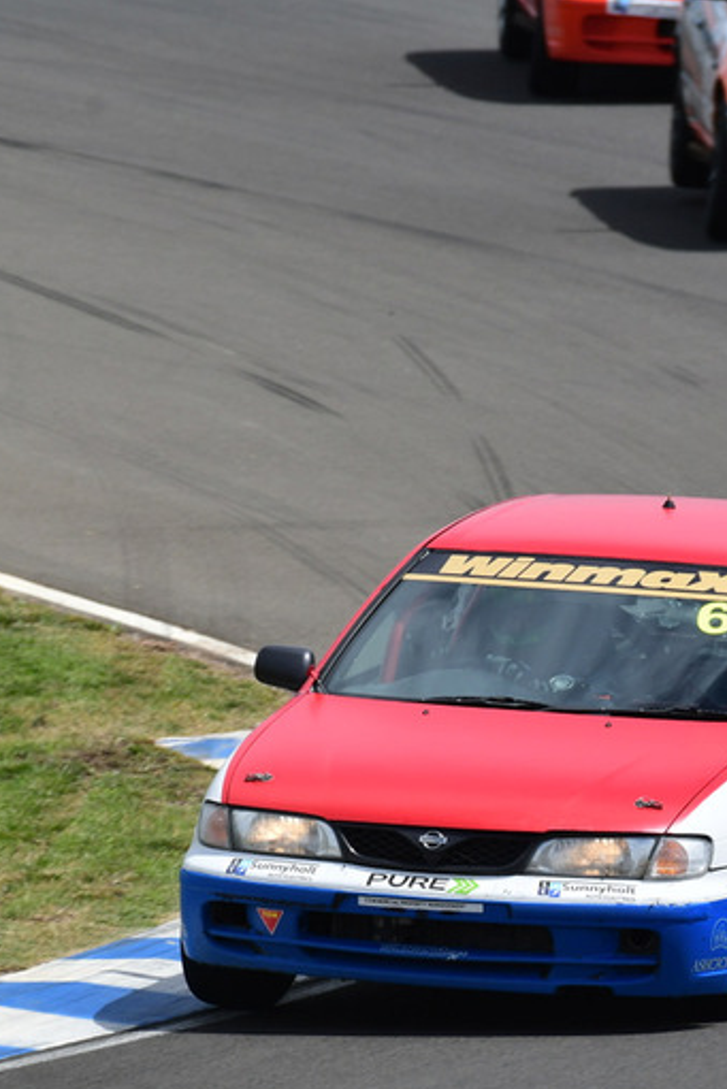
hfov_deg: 1.2
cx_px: 548
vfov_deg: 1.8
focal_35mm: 1174
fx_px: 35536
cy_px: 563
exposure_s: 1/640
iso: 250
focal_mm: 500
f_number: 10
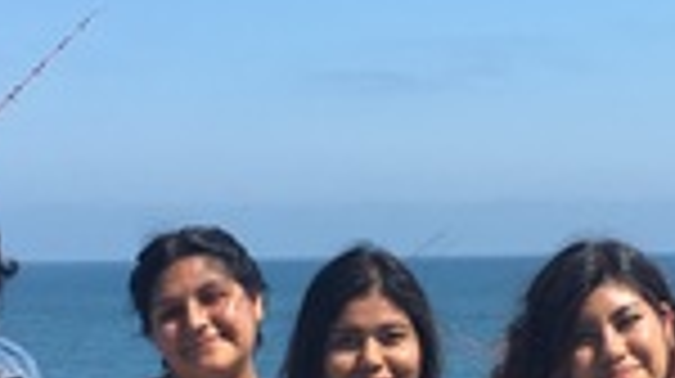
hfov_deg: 21.1
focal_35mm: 101
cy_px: 310
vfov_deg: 11.9
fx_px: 1806
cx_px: 450
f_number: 2.2
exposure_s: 1/1202
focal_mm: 4.15
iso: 25
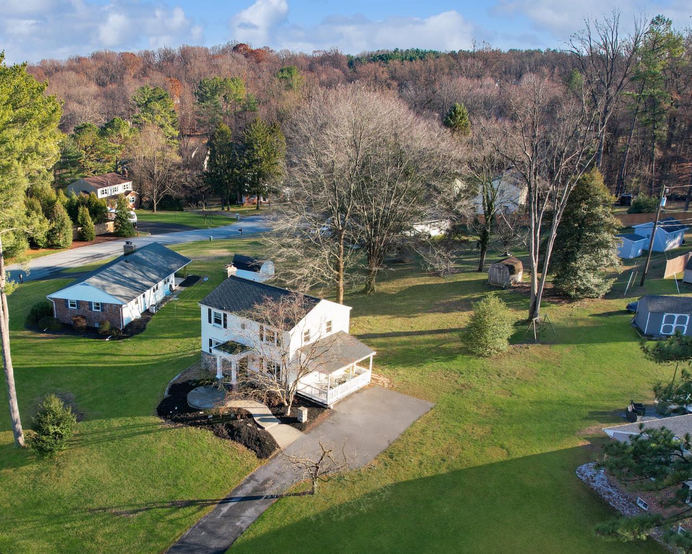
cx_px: 226
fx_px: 676
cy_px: 337
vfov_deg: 44.3
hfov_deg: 53.1
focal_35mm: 33
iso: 100
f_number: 2.8
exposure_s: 1/400
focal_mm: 8.38
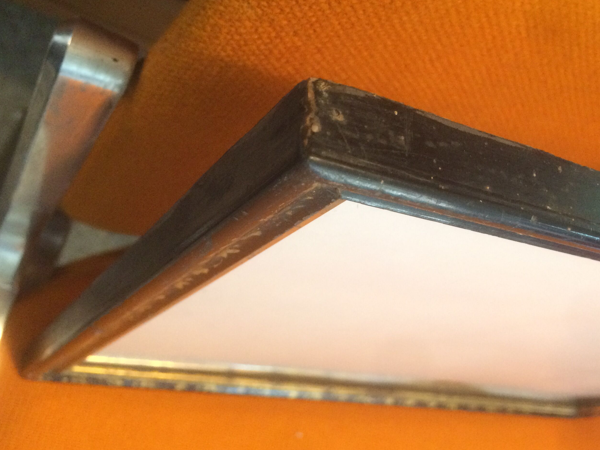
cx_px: 369
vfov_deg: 37.7
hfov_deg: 48.6
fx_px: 659
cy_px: 202
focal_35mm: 38
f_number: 2.2
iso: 320
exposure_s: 1/33
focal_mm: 4.15
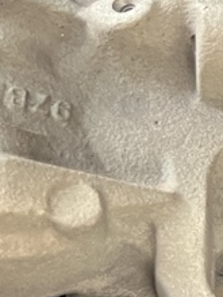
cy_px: 299
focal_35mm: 126
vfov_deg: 15.4
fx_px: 1082
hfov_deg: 10.3
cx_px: 528
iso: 500
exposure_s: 1/50
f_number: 1.5
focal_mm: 5.7
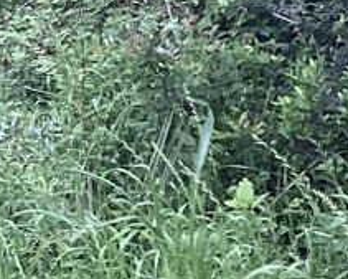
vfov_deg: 6.5
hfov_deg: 7.1
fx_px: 2360
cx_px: -833
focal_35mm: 229
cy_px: -335
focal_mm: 3.3
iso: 50
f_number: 2.4
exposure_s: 1/120
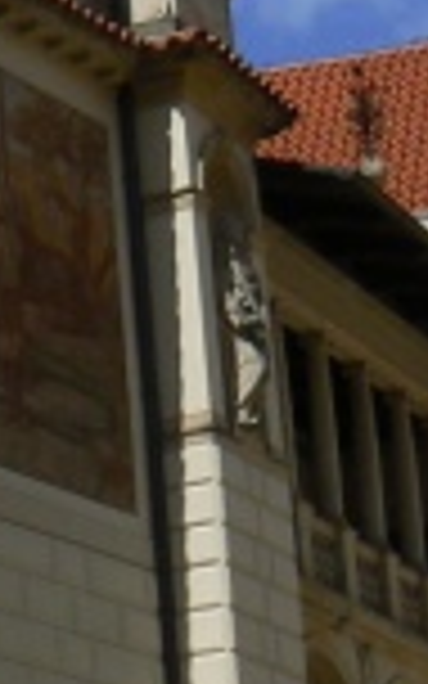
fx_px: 3117
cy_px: 308
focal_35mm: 167
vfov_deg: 12.5
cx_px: -671
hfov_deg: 7.3
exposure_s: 1/640
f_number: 8
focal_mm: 6
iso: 80
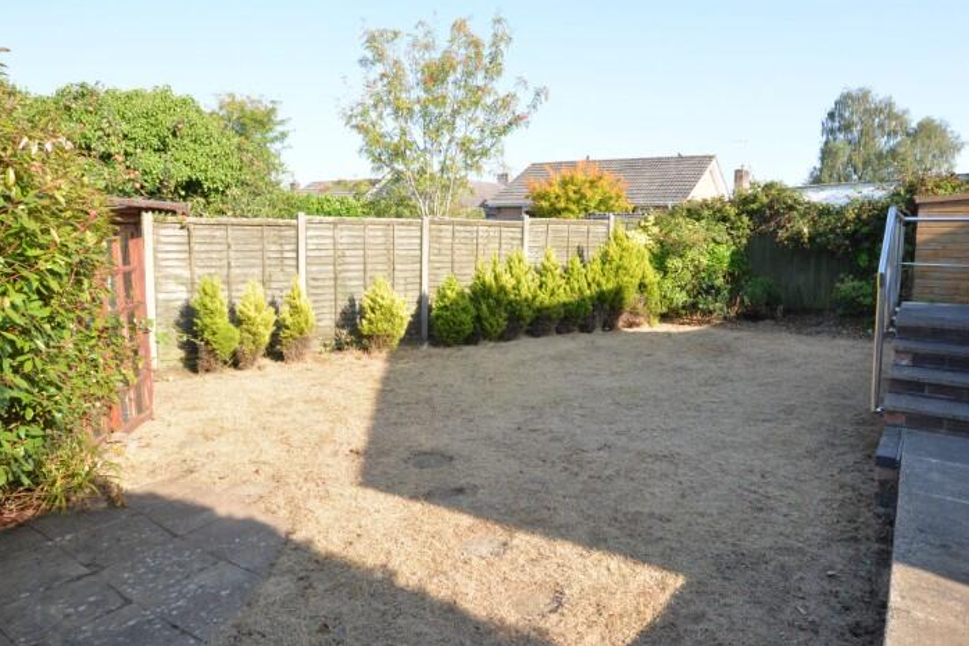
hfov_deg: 78.4
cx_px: 529
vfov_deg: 57.1
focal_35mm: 22
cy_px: 300
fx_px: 592
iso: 400
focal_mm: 10
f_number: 8
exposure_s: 1/320
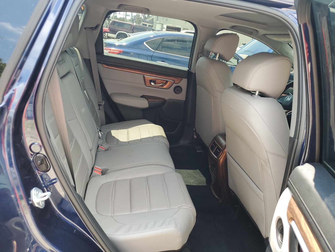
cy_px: 126
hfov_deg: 67.3
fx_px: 252
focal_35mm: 26
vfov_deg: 53.1
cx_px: 168
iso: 50
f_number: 1.5
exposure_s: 1/217
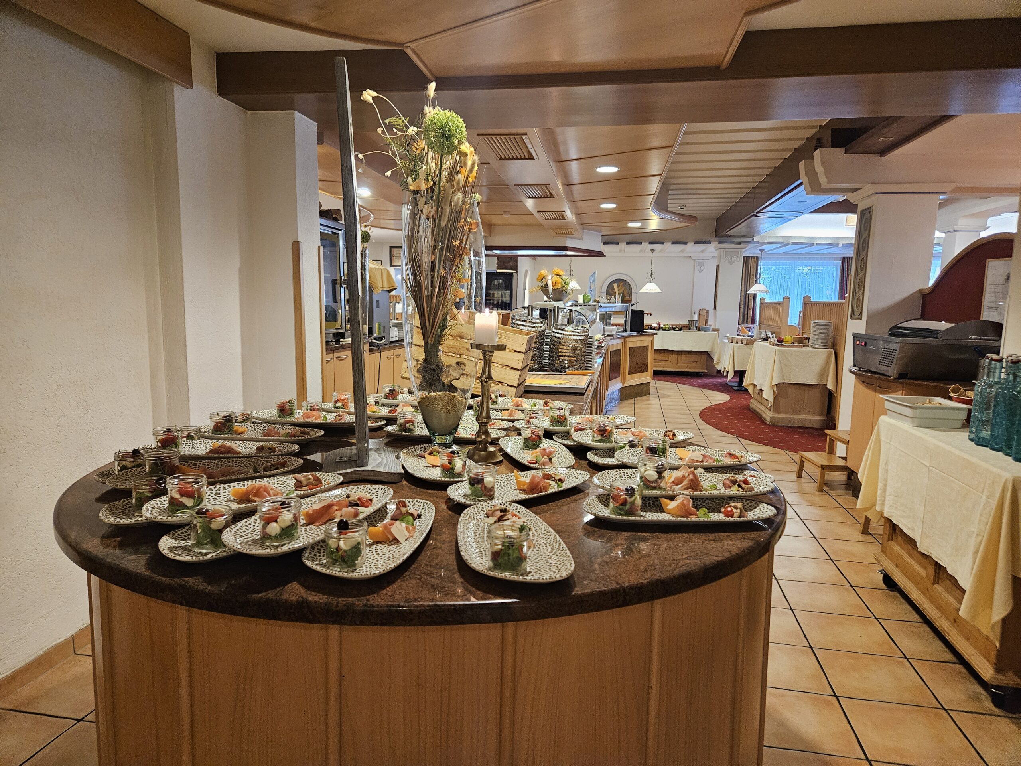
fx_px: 678
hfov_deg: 73.9
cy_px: 383
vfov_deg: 58.9
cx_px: 510
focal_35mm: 23
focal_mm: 5.4
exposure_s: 1/100
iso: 800
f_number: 1.8
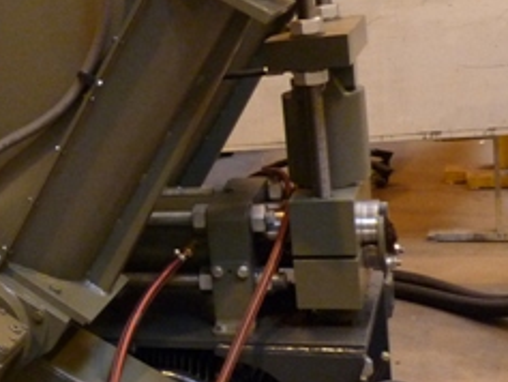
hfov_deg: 24.2
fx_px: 1072
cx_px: -101
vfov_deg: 20.2
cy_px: 161
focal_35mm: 73
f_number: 2.8
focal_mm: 4.8
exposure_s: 1/30
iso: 400
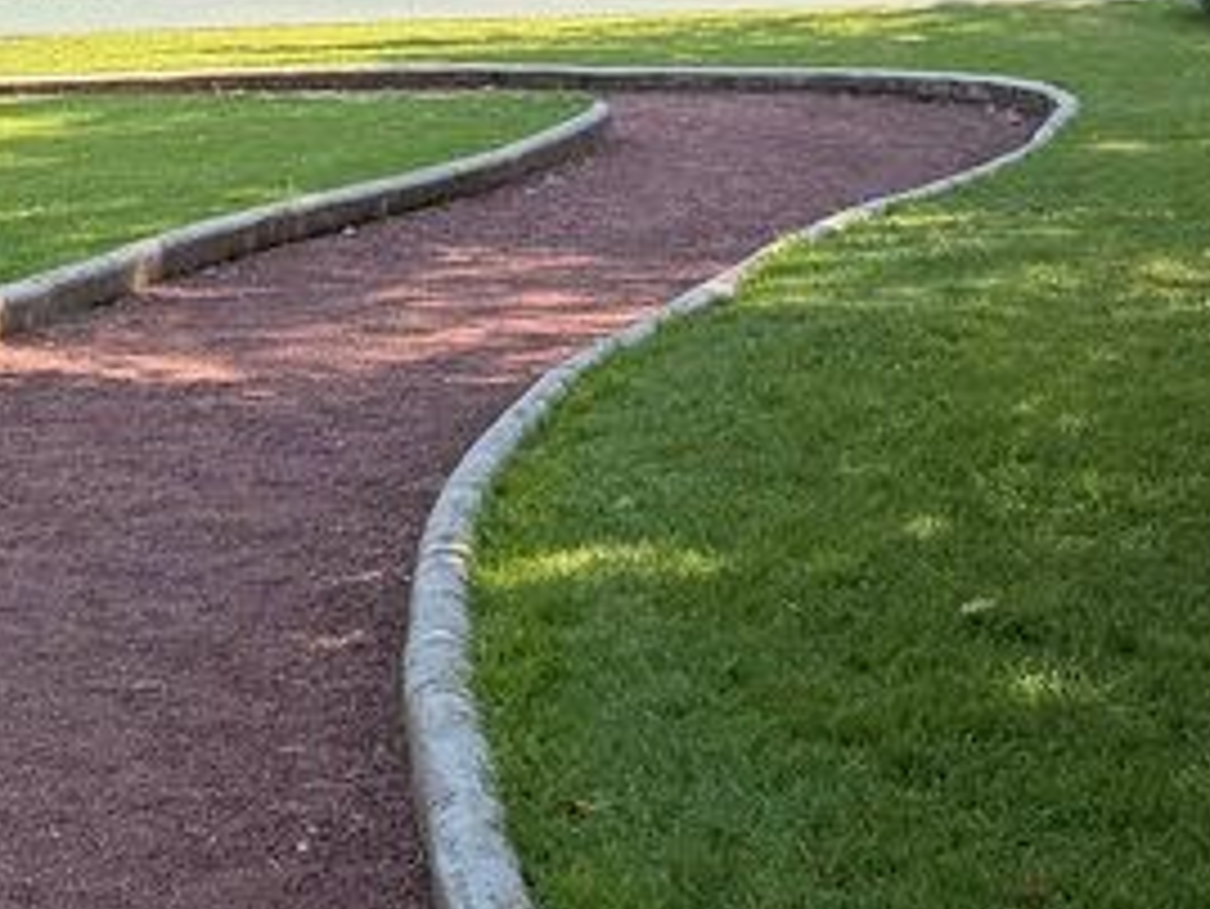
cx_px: -234
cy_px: -198
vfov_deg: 13.4
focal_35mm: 107
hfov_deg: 17.5
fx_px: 3742
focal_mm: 6.76
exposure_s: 1/1385
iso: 100
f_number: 1.78
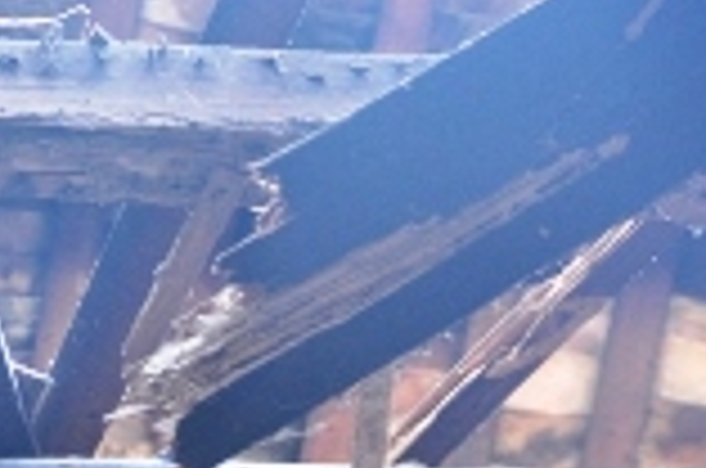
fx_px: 4200
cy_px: 572
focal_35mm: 215
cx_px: 180
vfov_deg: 6.3
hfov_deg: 9.6
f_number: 4.8
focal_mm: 45
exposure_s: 1/20
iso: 640
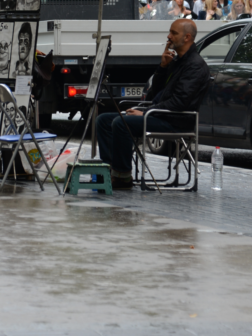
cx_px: -34
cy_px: 76
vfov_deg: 7.8
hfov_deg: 5.8
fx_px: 2465
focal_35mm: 254
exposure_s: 1/250
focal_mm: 85
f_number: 4.5
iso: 200
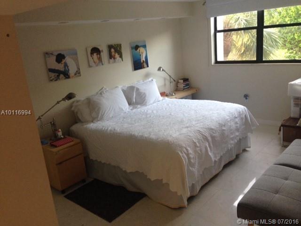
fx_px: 287
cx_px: 150
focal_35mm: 33
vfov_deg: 42.9
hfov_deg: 55.4
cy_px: 113
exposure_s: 1/20
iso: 125
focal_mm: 4.12
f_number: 2.4
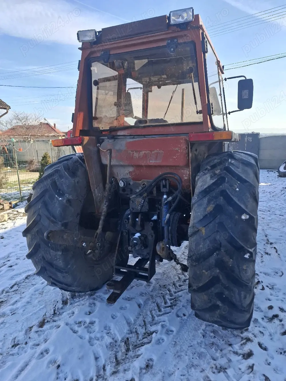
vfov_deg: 73.9
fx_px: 253
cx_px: 143
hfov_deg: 58.9
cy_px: 190
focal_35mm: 23
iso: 50
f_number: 1.8
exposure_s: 1/1000
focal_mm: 5.54
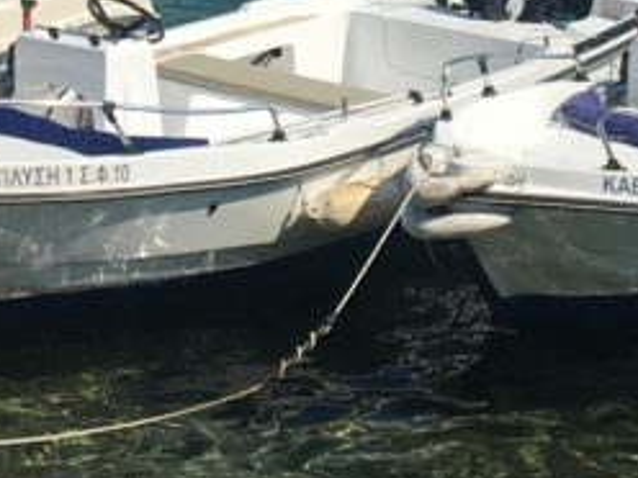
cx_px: 233
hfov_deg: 12.7
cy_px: -236
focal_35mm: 156
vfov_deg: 9.3
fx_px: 2875
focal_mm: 4.15
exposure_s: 1/2849
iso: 25
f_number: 2.2
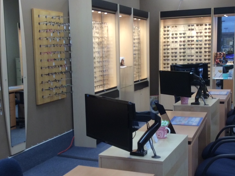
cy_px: 91
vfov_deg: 26.0
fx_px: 379
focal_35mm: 56
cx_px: 89
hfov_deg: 34.2
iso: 40
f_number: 2.4
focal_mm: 3.3
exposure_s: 1/30
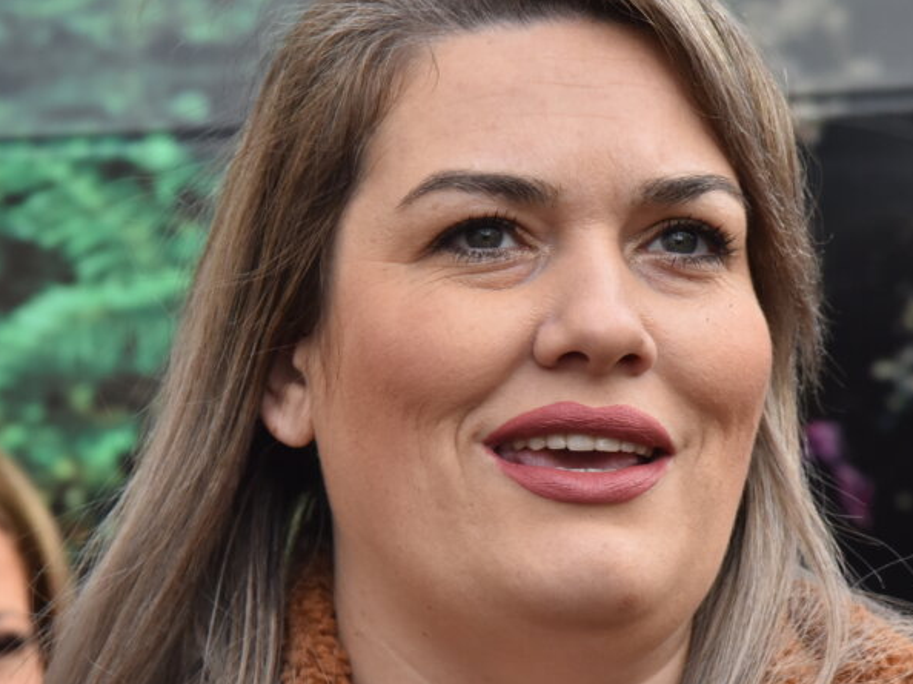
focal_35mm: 199
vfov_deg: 7.5
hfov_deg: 9.9
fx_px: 5247
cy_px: 339
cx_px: 530
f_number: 9
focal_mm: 120
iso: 2000
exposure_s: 1/1250
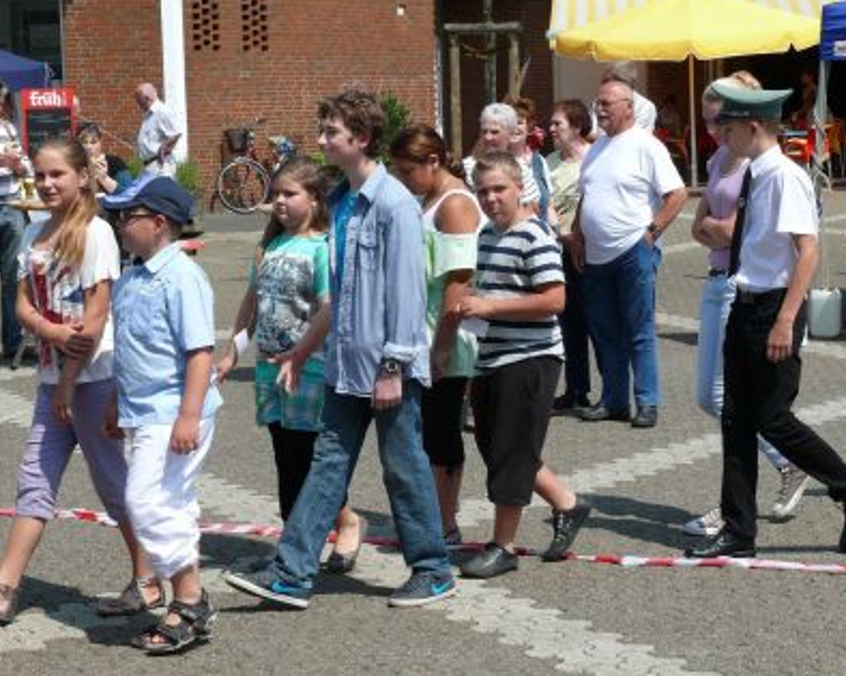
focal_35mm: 91
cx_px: 405
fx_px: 2278
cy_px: 335
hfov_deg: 21.0
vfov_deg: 16.9
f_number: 6.3
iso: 100
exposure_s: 1/500
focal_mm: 18.2
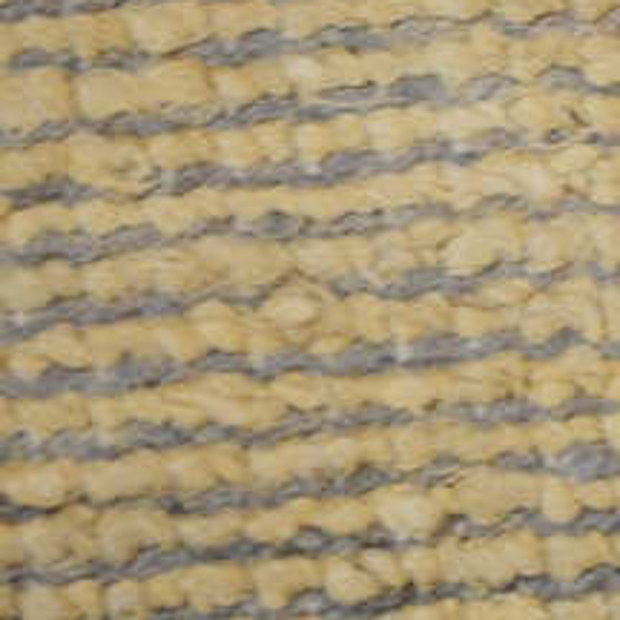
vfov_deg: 6.3
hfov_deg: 6.2
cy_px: 43
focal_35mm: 276
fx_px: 5593
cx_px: 1016
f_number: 5.6
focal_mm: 52
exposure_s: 1/60
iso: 720
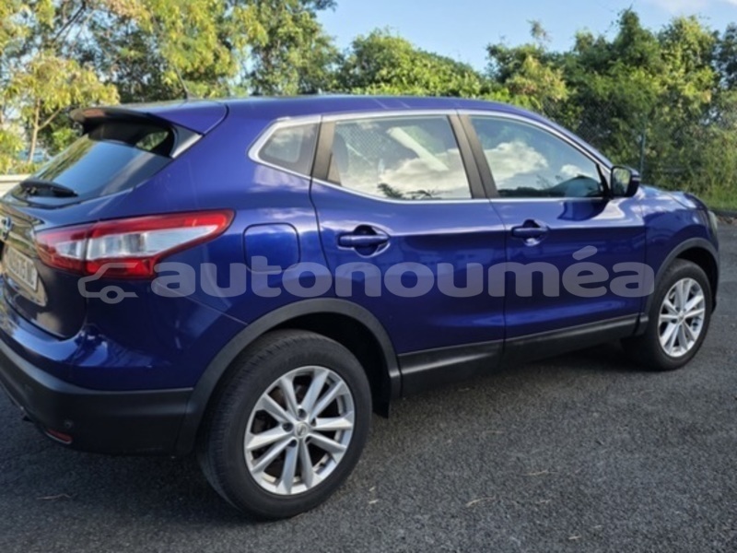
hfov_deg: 73.9
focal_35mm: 23
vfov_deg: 58.9
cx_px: 368
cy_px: 276
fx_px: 490
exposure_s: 1/2000
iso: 80
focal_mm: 6.3
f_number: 1.7
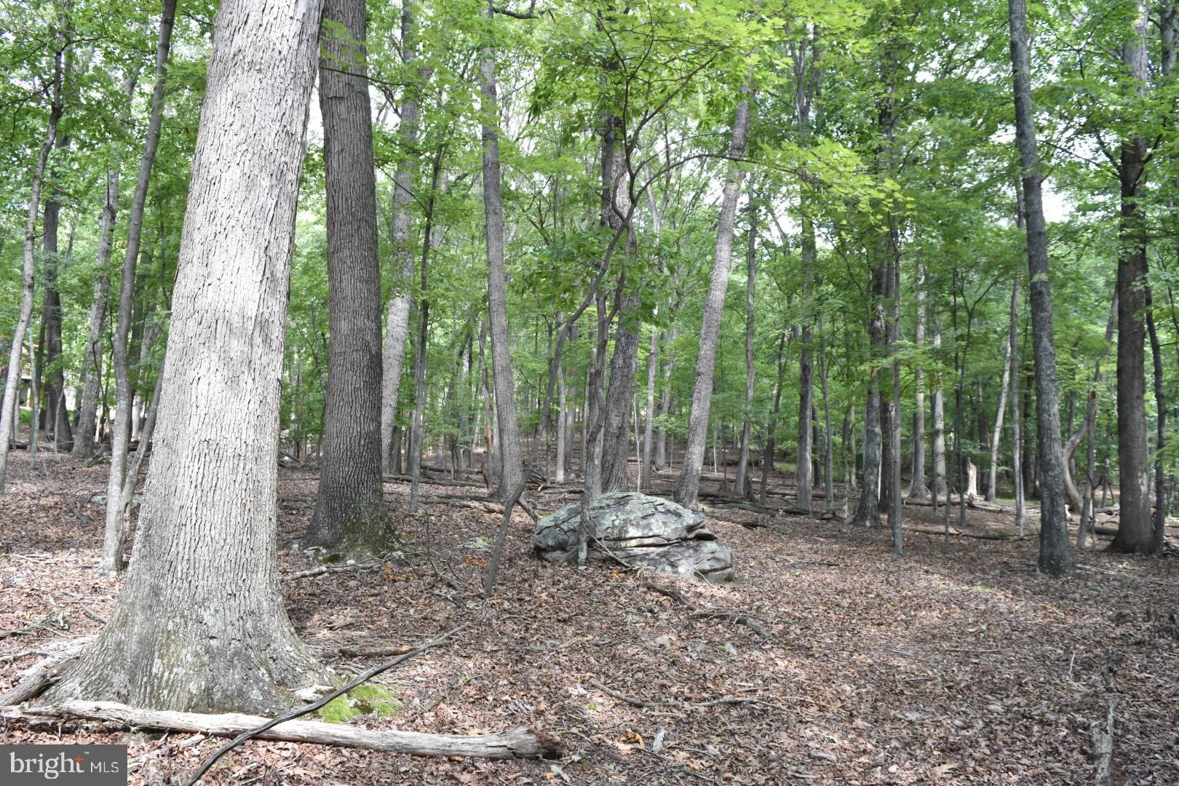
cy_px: 393
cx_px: 590
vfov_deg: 47.9
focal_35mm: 27
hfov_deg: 67.4
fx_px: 884
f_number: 6.3
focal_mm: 18
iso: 1400
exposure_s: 1/320
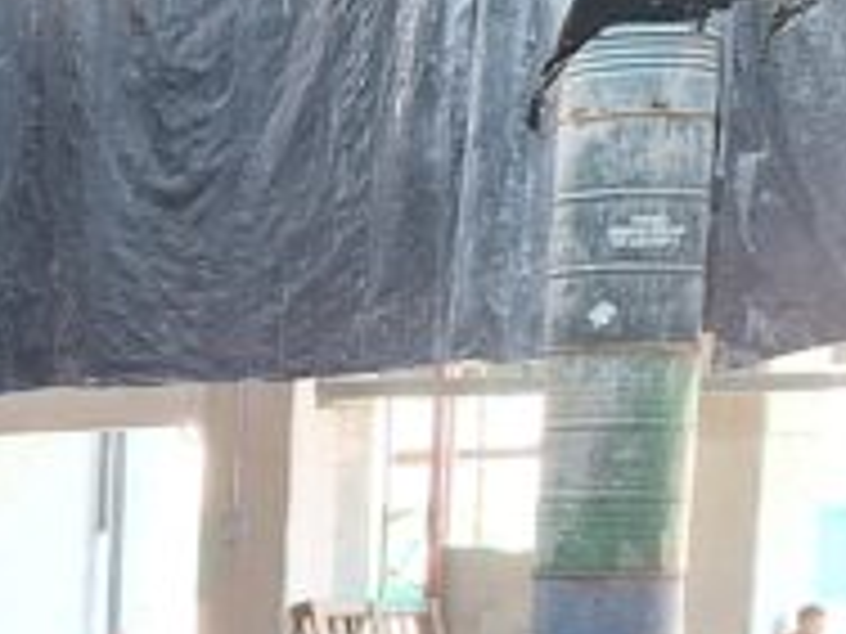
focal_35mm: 125
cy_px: 971
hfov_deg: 14.4
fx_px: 3055
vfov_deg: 11.3
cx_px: -522
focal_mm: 5.54
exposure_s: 1/40
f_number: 1.8
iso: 64
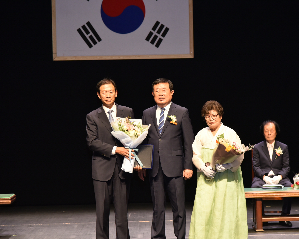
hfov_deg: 14.2
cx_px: 164
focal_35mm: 136
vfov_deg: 11.3
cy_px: 119
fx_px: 1203
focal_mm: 120
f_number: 4.5
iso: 1250
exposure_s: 1/125
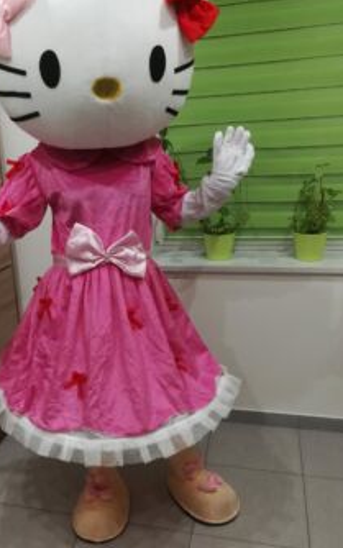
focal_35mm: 33
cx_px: 126
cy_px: 272
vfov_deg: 58.1
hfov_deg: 38.1
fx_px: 493
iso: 200
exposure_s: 1/33.3
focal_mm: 3.83
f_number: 2.2
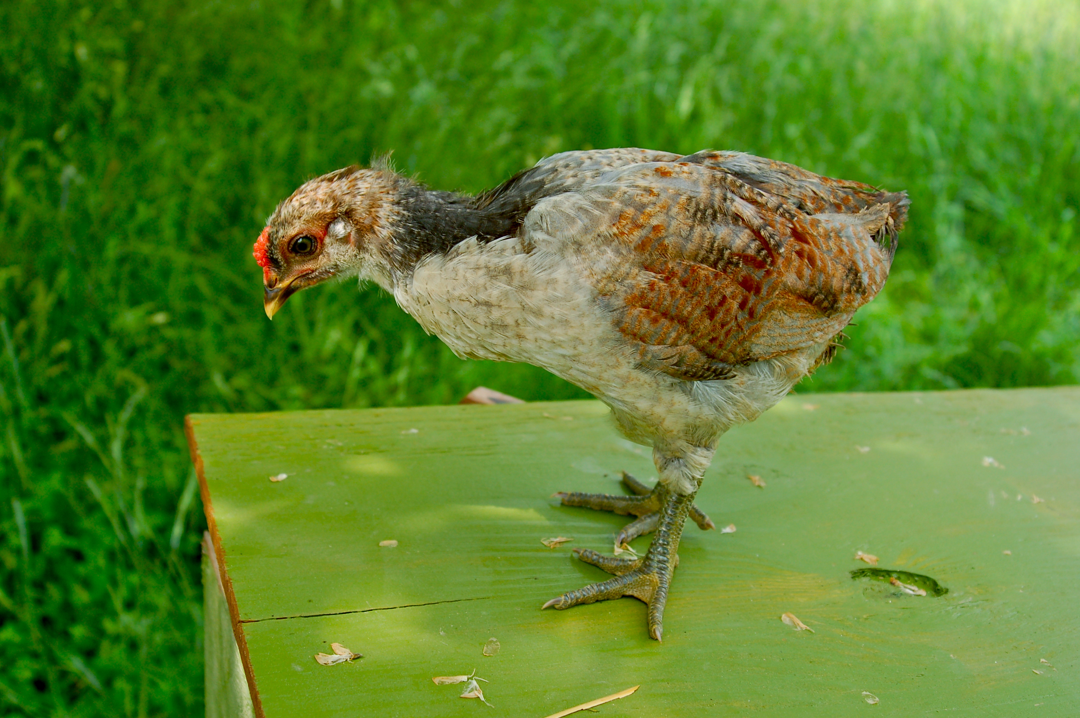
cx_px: 540
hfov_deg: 46.4
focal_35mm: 42
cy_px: 359
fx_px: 1259
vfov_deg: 31.8
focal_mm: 28
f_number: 5.6
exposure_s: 1/125
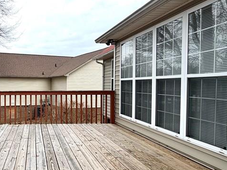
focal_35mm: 30
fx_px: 197
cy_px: 91
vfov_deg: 46.7
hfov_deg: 55.8
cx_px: 46
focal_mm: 2.22
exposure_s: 1/770
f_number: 2.2
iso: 25
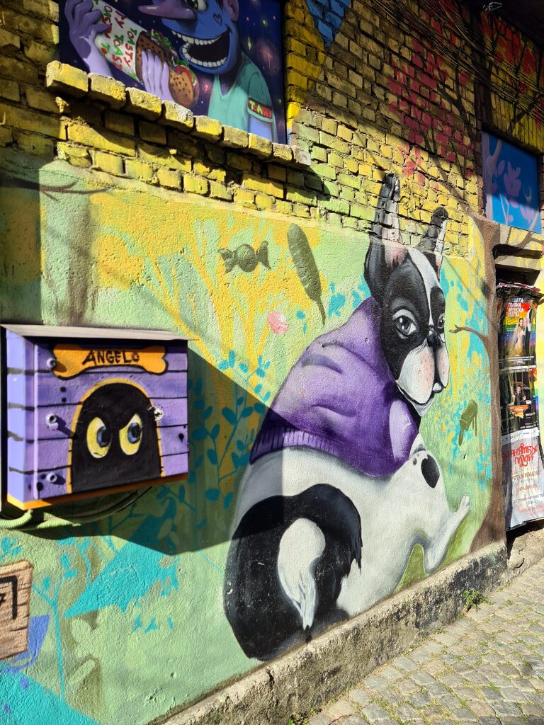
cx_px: 272
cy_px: 362
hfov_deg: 54.9
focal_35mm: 25
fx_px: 524
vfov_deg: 69.4
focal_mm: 7
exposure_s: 1/448
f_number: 1.8
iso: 50
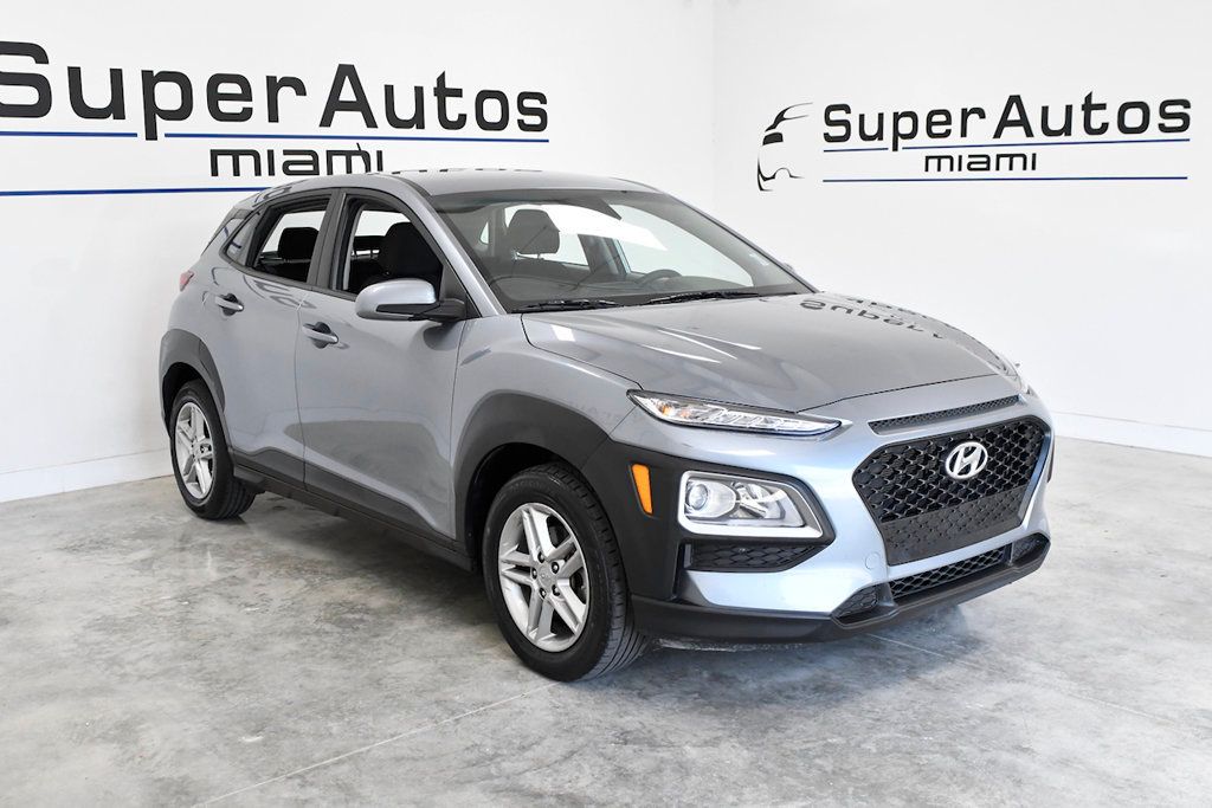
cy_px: 404
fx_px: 1212
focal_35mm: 36
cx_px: 606
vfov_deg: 36.9
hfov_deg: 53.1
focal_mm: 24
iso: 2500
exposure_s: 1/1250
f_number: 4.5
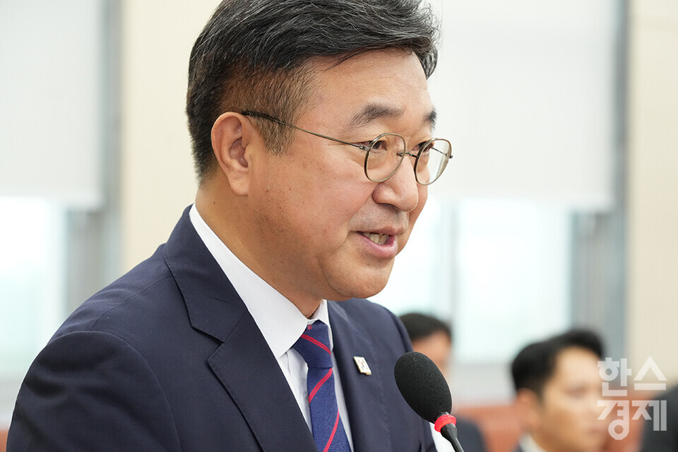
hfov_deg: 19.5
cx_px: 339
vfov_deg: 13.0
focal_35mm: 105
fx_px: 1977
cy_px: 226
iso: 3200
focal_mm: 105
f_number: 5
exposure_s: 1/160
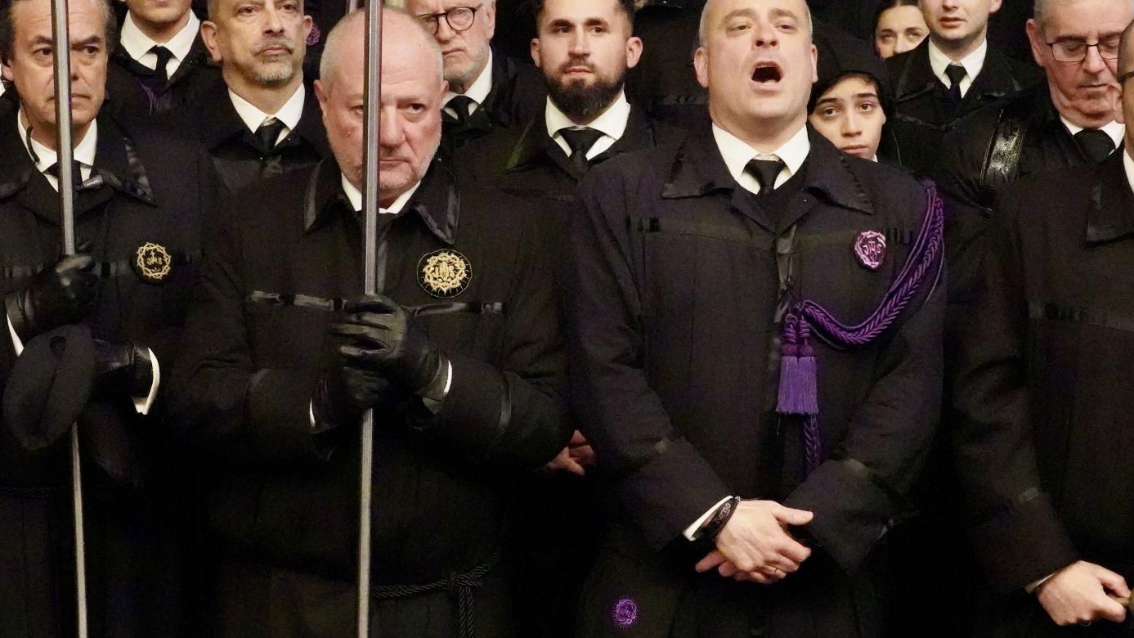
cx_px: 618
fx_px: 2315
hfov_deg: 27.5
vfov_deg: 15.7
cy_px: 285
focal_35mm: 77
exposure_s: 1/125
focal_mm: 51
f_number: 7.1
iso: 51200
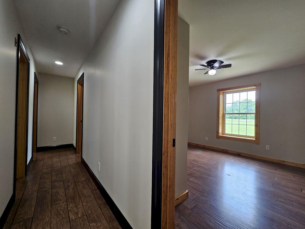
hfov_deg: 106.2
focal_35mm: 13
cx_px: 152
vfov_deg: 89.9
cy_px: 114
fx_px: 115
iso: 160
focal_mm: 2.2
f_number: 2.2
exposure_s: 1/60
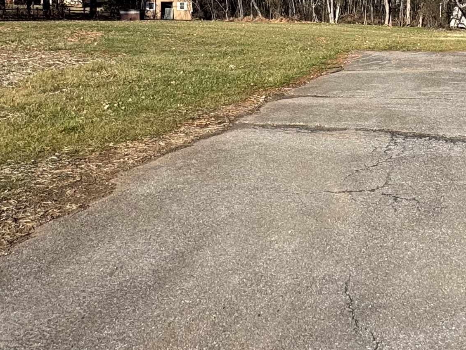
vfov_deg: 26.5
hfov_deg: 36.8
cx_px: 375
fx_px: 673
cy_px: -45
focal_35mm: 50
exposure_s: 1/1567
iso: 50
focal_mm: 2.22
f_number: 2.2
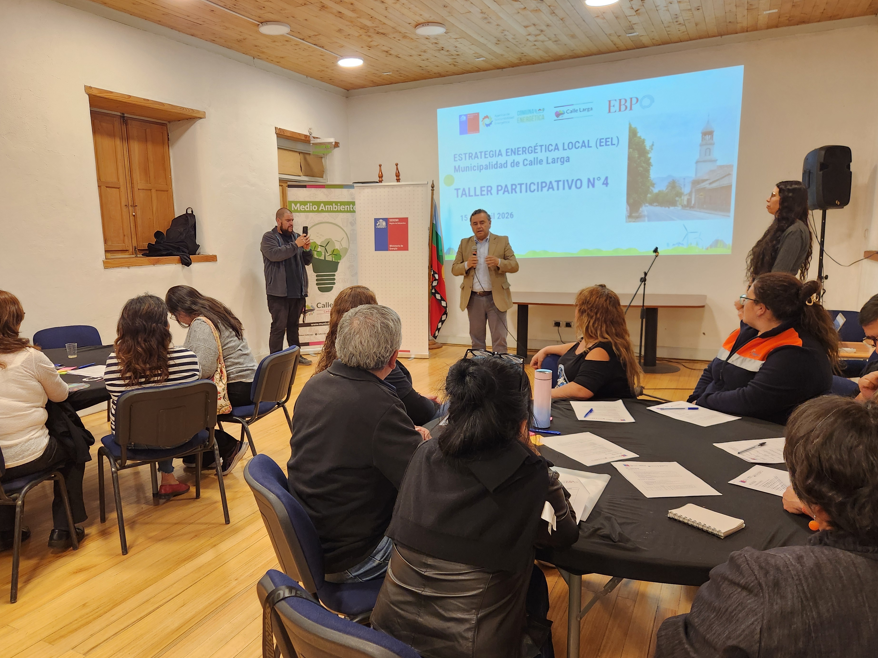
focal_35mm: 25
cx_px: 412
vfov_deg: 54.9
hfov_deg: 69.3
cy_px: 334
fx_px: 634
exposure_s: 1/100
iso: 400
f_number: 1.8
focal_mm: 5.4
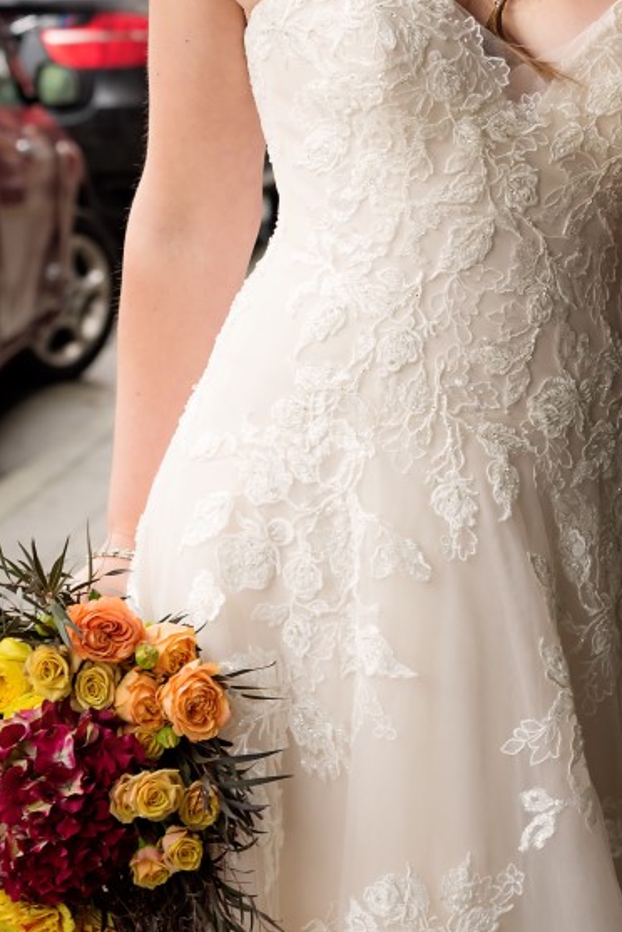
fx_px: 3986
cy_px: 94
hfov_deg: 8.9
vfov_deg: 13.2
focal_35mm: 154
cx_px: 358
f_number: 5.6
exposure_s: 1/125
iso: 400
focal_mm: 78
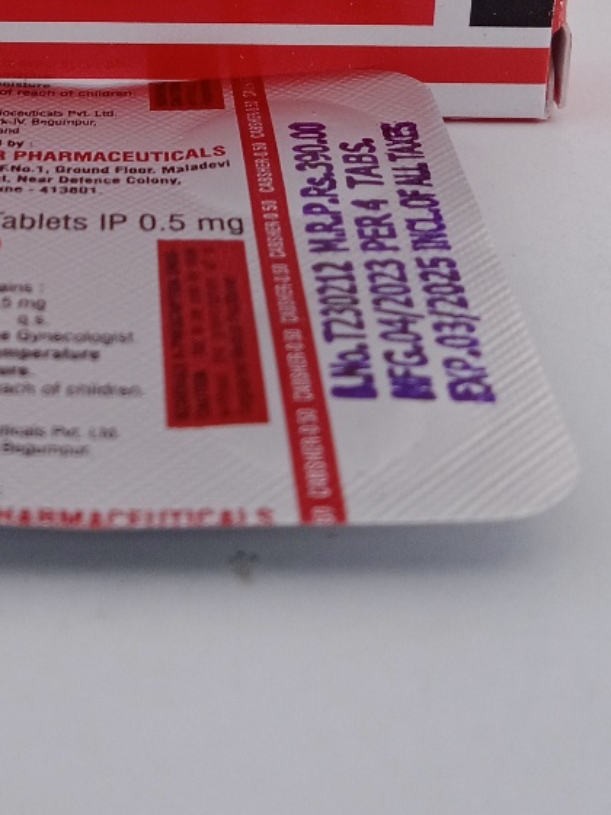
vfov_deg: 24.5
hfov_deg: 19.4
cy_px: -42
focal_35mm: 75
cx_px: 98
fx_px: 1765
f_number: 2.2
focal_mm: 3.43
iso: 113
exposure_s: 1/170
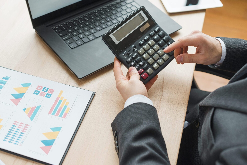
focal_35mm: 50
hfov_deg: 39.6
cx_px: 124
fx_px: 343
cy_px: 82
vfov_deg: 27.0
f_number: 4
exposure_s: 1/200
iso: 400
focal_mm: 50
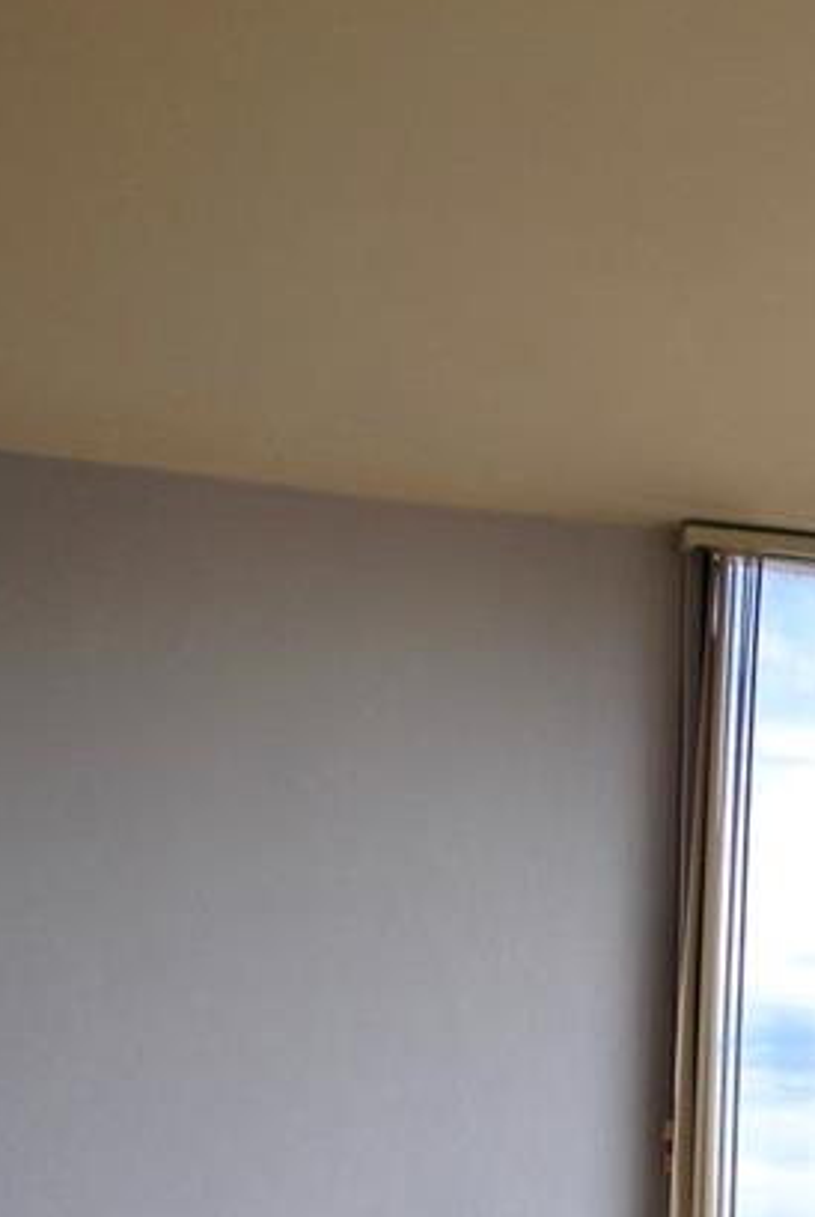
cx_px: 790
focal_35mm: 88
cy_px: 1342
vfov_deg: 21.8
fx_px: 2978
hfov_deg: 15.3
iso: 100
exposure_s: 1/640
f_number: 3
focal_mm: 20
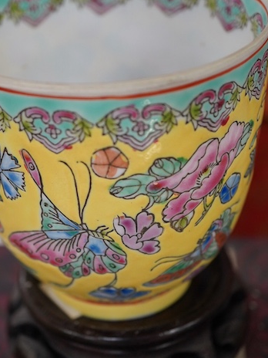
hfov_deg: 17.5
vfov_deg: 23.3
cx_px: 97
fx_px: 867
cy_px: 211
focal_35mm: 84
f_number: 4.5
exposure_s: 1/125
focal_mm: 30
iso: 800
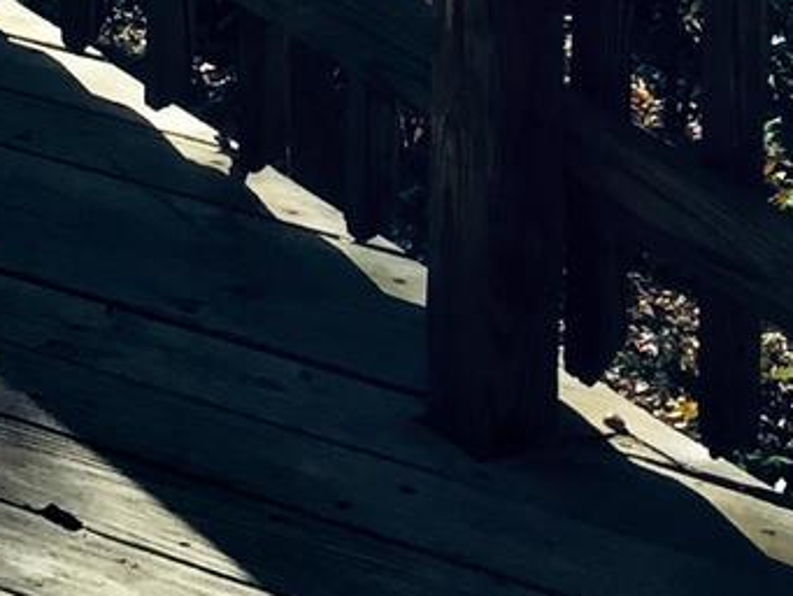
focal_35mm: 174
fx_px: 3987
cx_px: -740
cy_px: -1064
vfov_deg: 7.7
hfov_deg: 10.5
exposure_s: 1/964
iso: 32
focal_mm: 4.15
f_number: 2.2
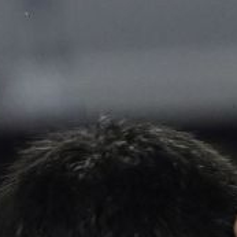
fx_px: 28761
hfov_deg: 0.5
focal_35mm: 3713
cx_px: 425
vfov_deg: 0.5
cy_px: 699
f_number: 4
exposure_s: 1/800
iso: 1250
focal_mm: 280
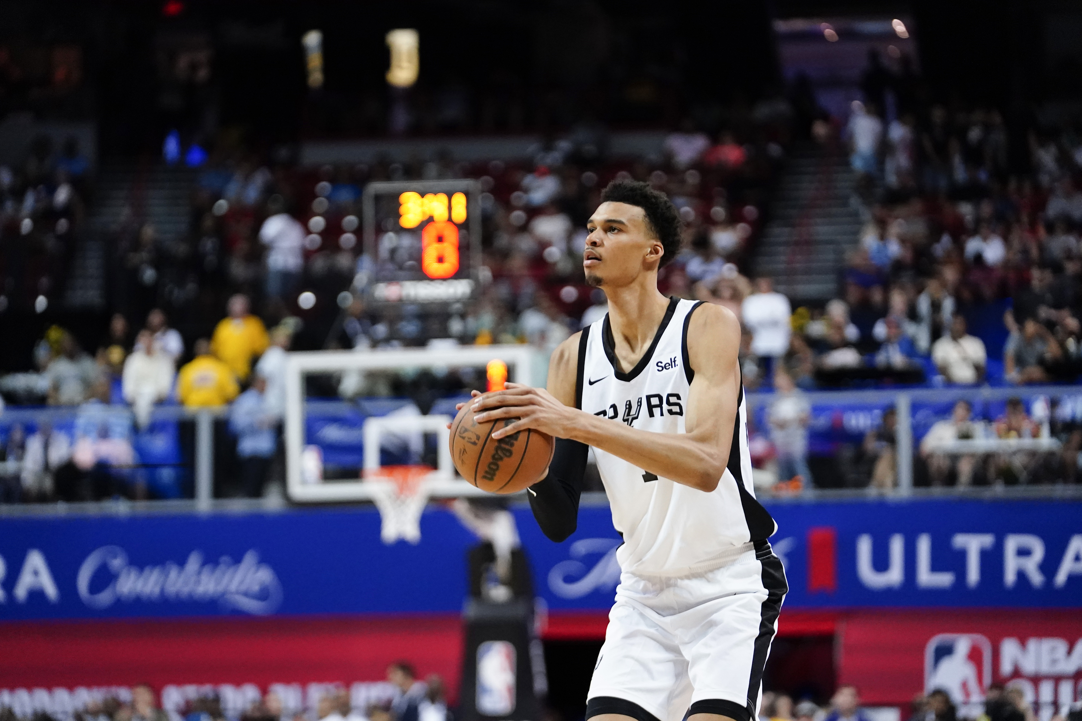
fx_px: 3937
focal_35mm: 131
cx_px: 541
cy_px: 360
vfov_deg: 10.5
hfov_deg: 15.6
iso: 8000
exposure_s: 1/2000
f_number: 2.8
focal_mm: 131
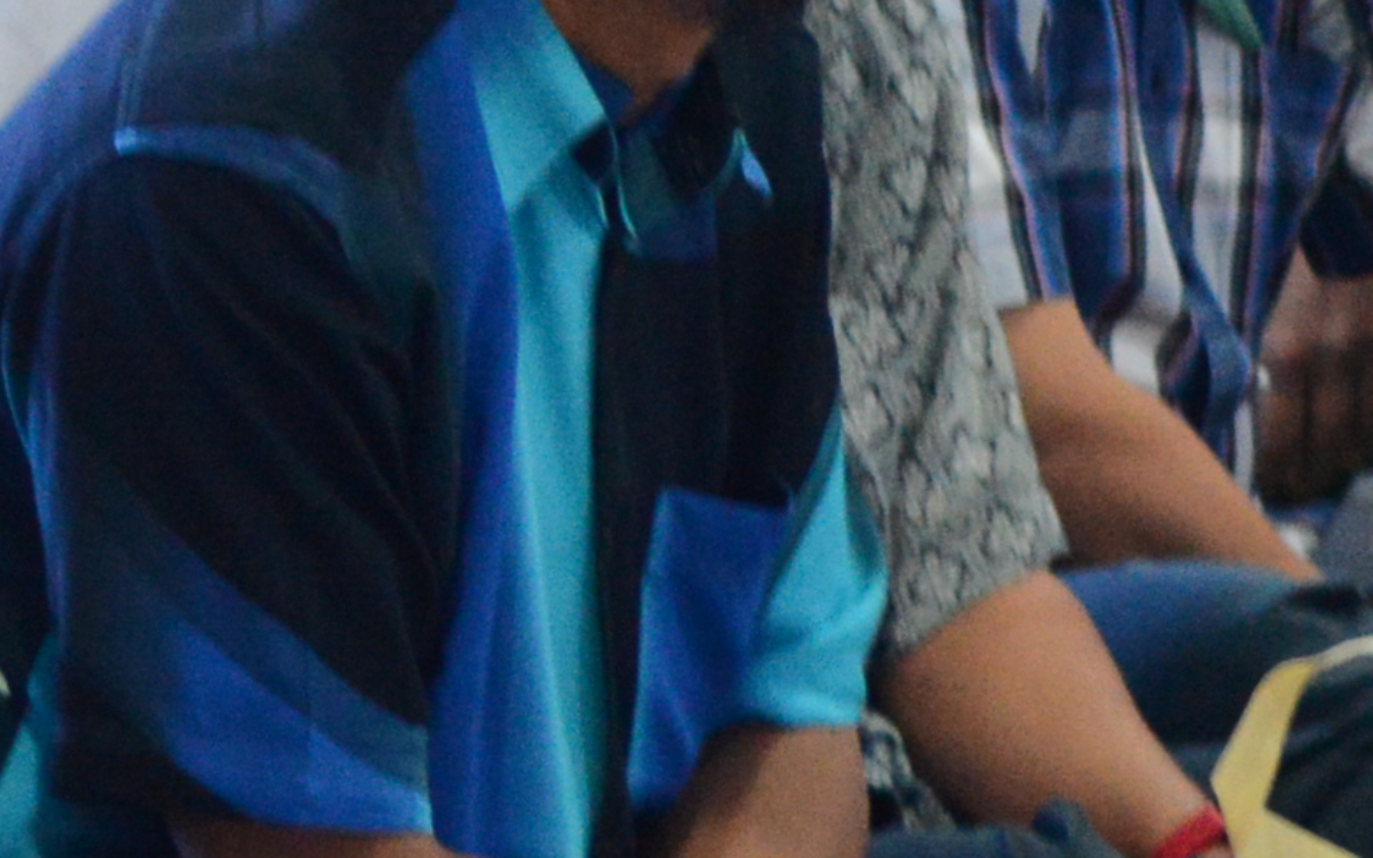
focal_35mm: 628
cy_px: -32
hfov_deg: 3.3
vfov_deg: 2.1
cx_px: -751
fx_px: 23499
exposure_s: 1/60
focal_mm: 130
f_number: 4.2
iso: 5000
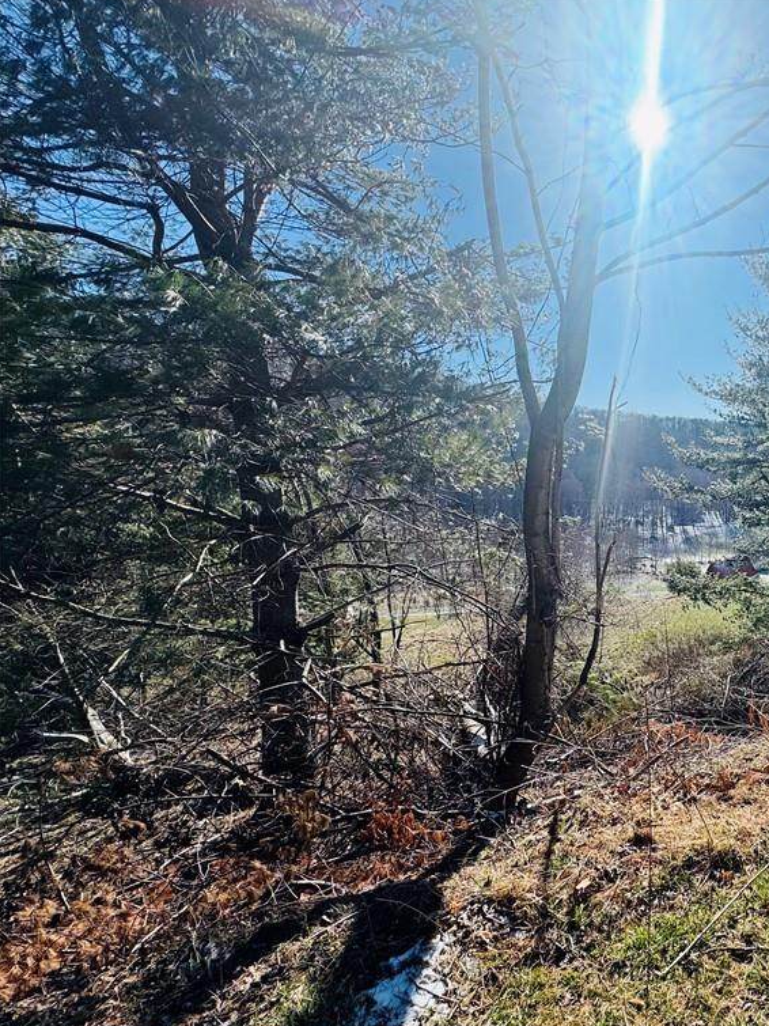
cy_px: 514
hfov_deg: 58.6
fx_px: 563
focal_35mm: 19
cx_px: 693
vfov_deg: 84.7
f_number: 2.2
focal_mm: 2.22
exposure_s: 1/2415
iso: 40
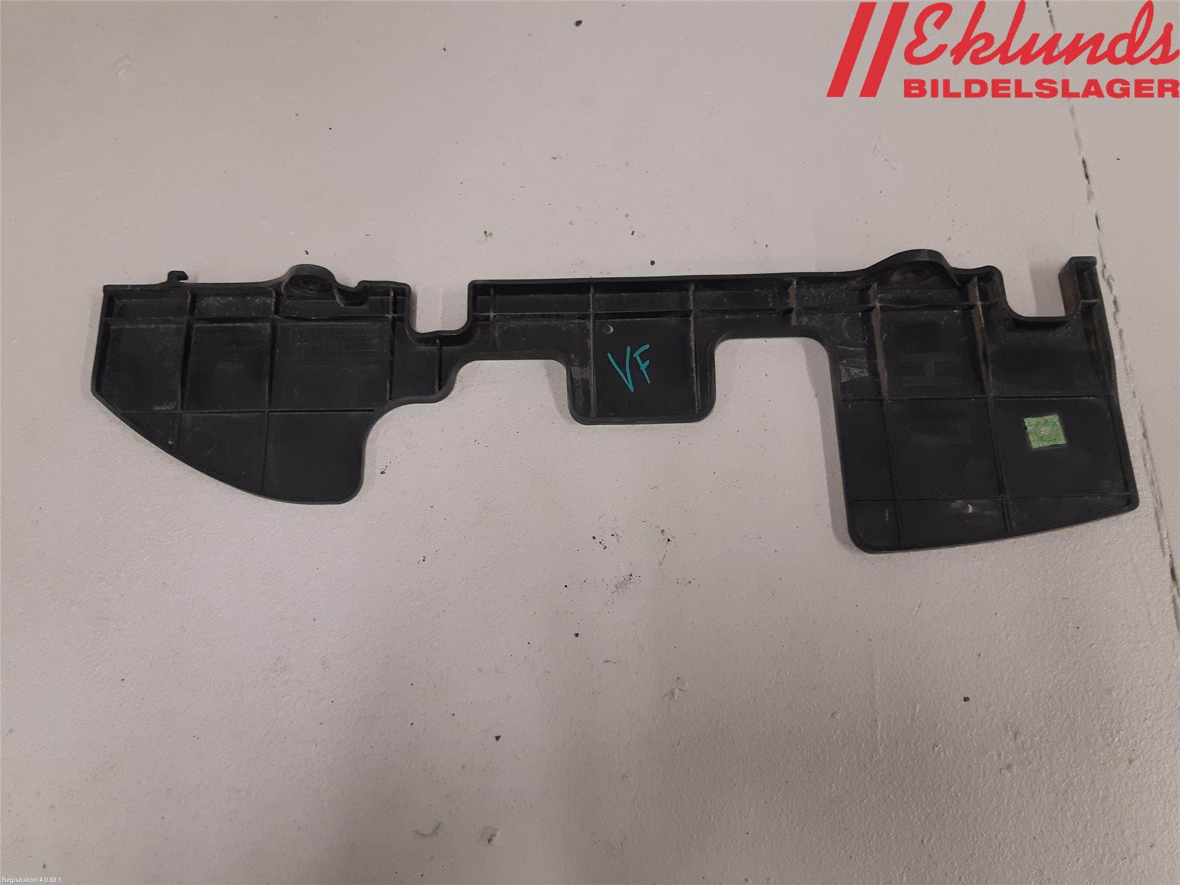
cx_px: 590
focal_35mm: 26
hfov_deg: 67.3
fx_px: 886
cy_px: 442
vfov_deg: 53.1
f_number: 1.7
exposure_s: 1/50
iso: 125
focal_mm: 3.93
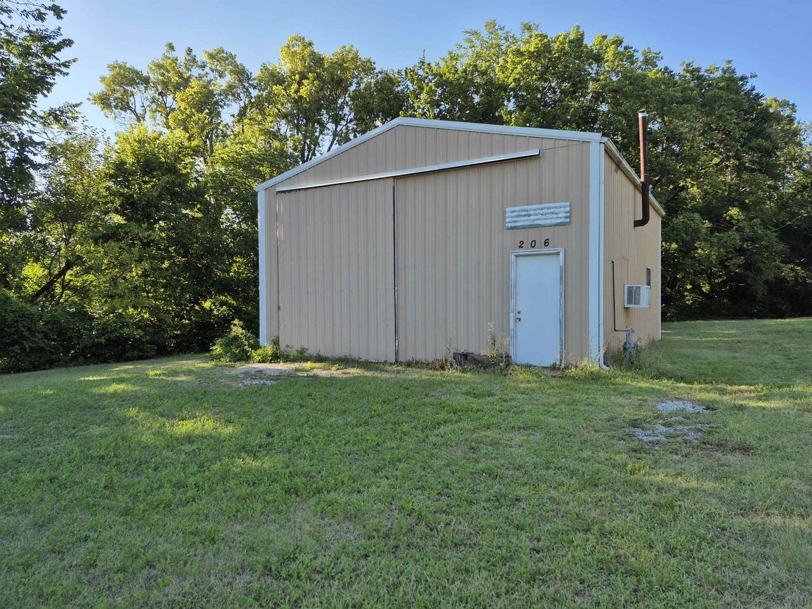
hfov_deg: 73.9
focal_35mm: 23
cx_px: 406
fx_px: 540
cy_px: 304
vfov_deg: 58.9
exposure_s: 1/820
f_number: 1.8
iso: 25
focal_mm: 5.4
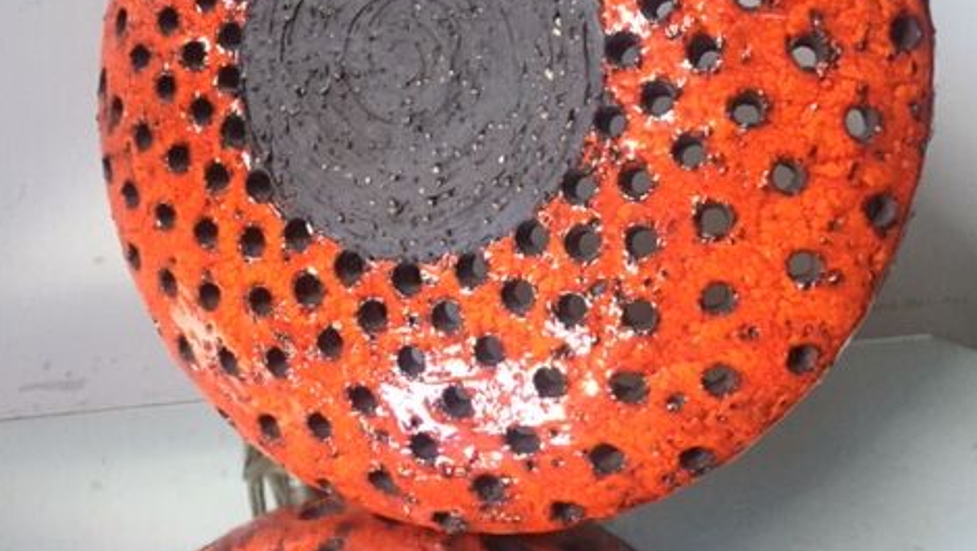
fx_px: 1115
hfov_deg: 47.3
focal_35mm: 43
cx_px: 484
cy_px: 104
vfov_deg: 27.2
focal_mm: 4.15
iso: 320
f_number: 2.2
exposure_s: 1/33
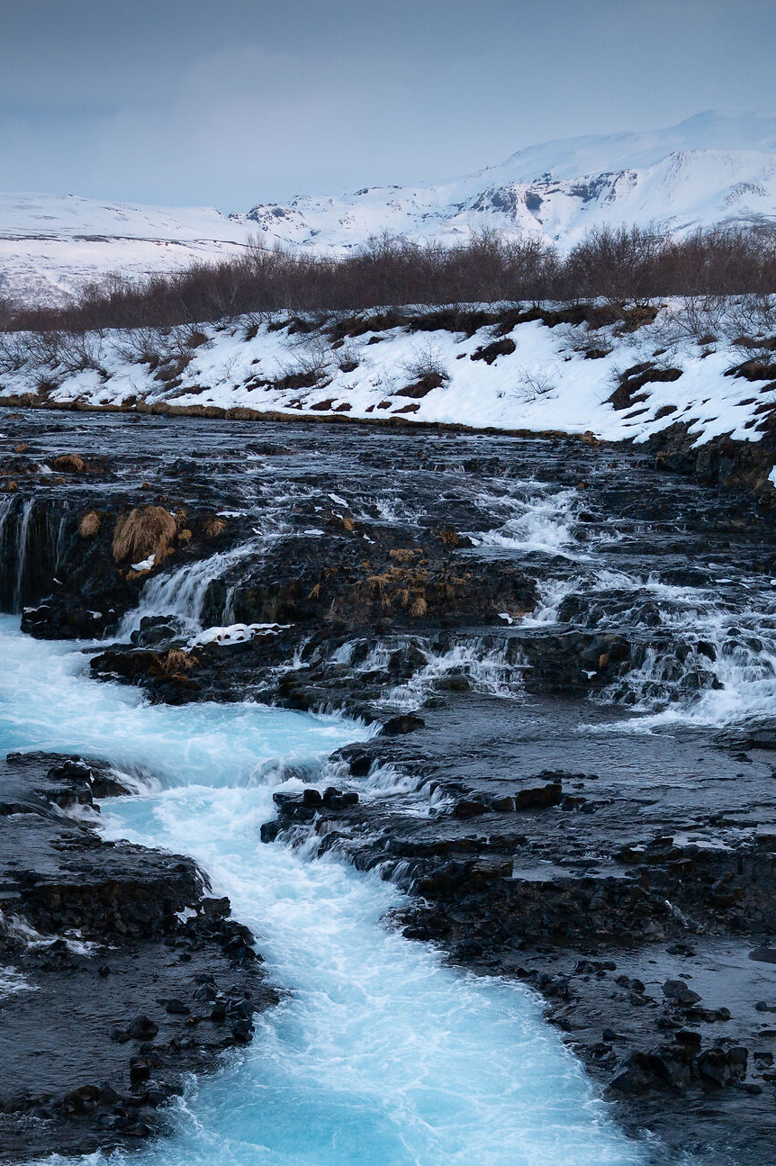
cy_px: 1048
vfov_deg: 30.1
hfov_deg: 20.9
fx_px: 2069
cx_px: 111
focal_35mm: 64
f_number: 4
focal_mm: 34.5
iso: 640
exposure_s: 1/25
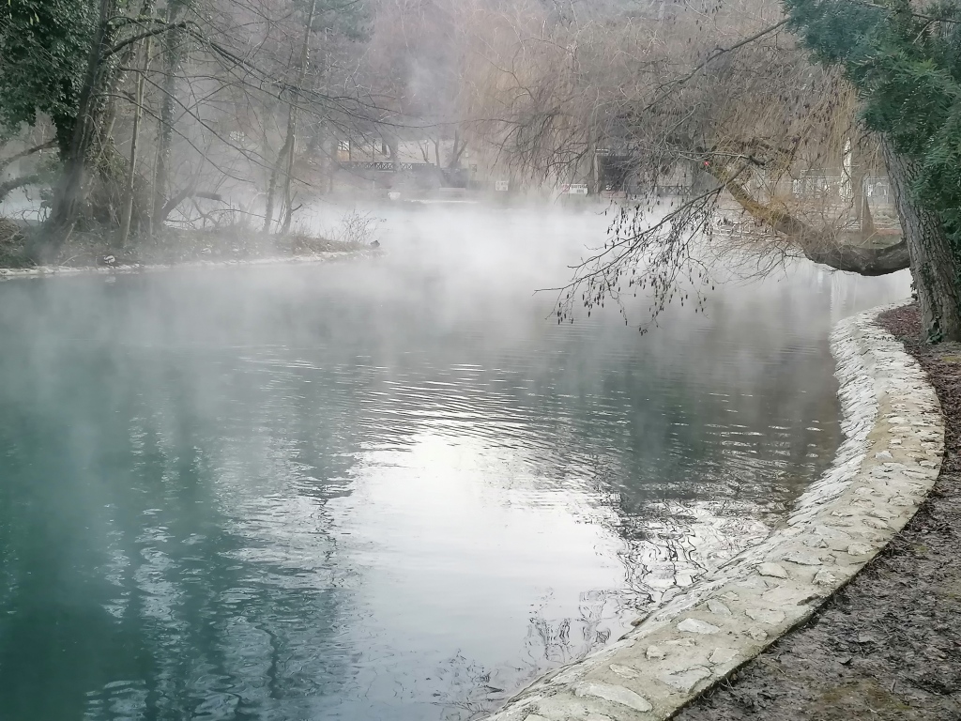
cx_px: 480
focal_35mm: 40
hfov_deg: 46.8
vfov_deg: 36.0
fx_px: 1110
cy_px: 360
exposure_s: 1/50
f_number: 1.8
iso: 125
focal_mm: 4.75
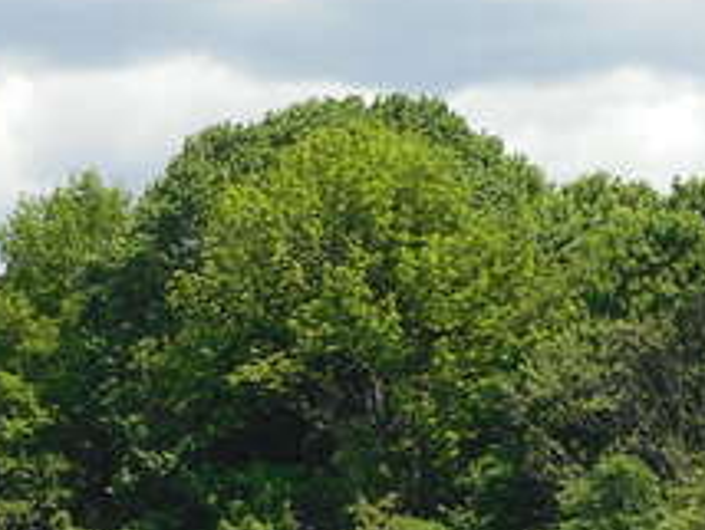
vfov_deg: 8.0
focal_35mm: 183
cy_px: 754
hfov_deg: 10.8
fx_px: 3731
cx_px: 165
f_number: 9.5
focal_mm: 8.72
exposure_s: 1/79
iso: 80
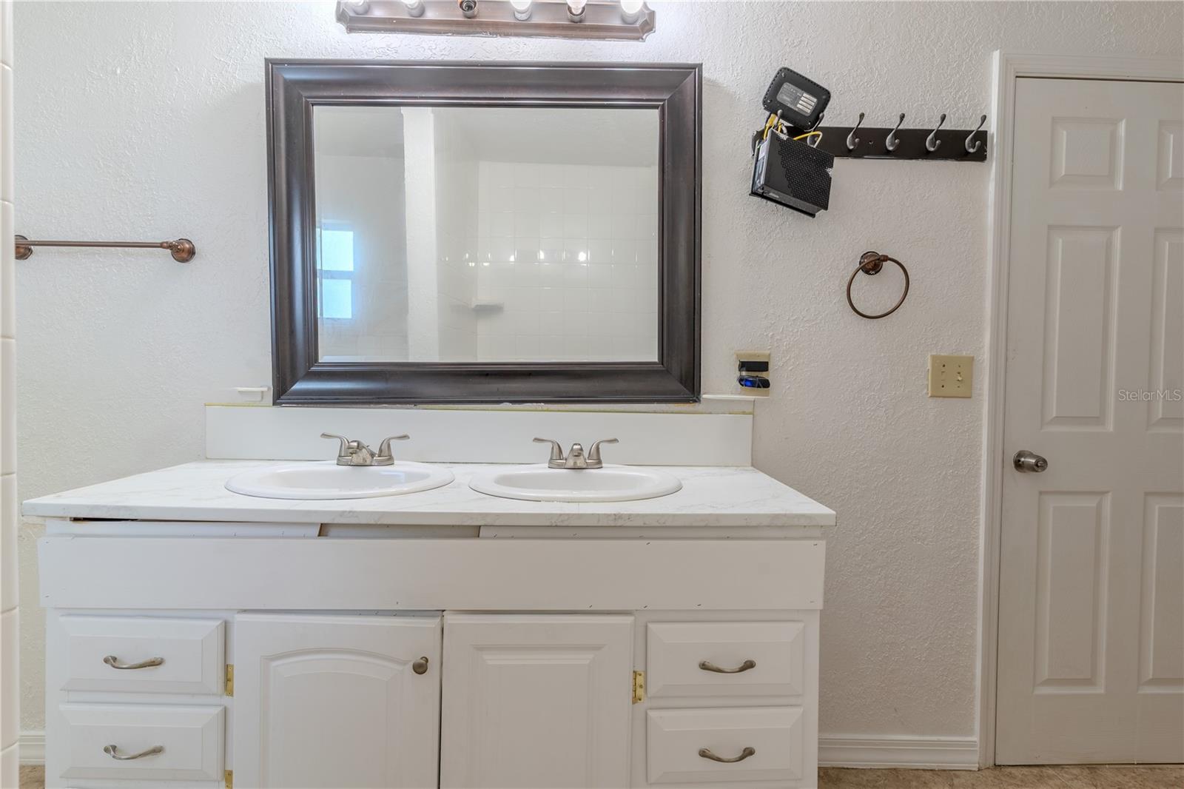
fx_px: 559
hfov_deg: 93.3
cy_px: 394
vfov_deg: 70.4
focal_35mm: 17
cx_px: 592
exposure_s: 1/40
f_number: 8
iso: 100
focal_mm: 17
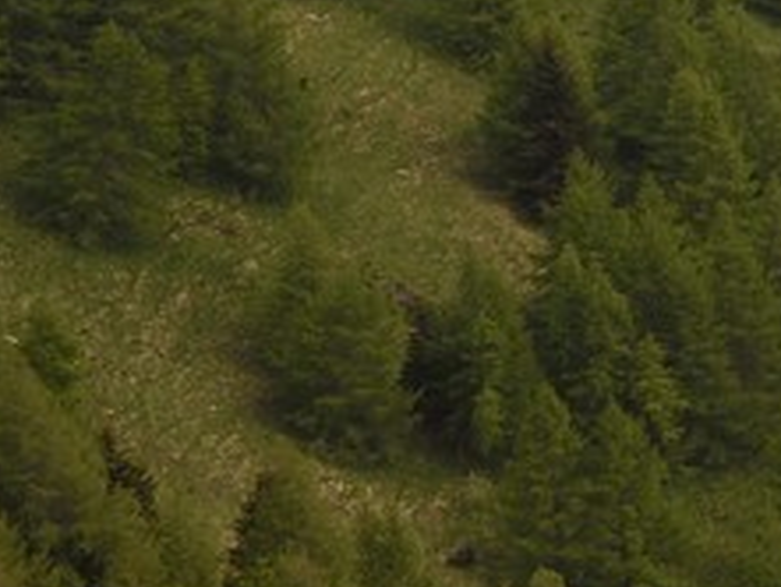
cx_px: 2817
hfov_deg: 7.0
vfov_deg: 6.3
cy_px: -88
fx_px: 5327
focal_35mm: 236
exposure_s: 1/250
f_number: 10
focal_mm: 34
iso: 200
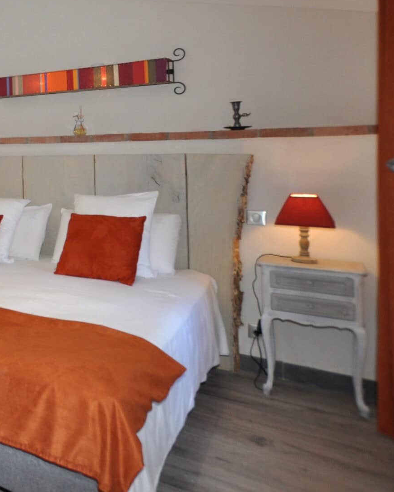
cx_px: -175
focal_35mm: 33
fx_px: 481
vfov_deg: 52.2
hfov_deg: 29.8
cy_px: 132
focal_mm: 10
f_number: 5
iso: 400
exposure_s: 1/100
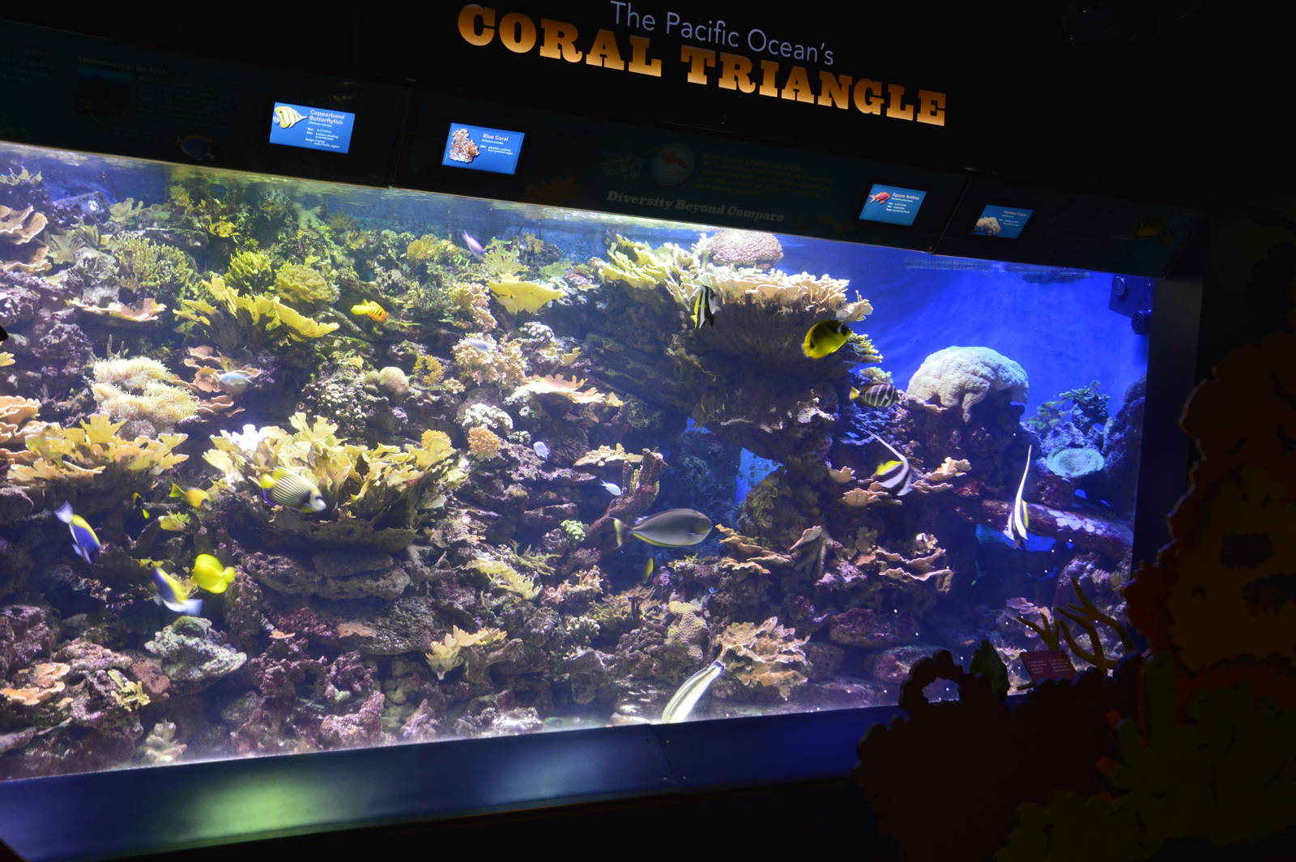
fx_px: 1187
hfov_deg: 57.3
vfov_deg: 39.9
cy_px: 431
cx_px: 648
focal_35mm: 33
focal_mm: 22
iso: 800
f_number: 5
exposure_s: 1/15
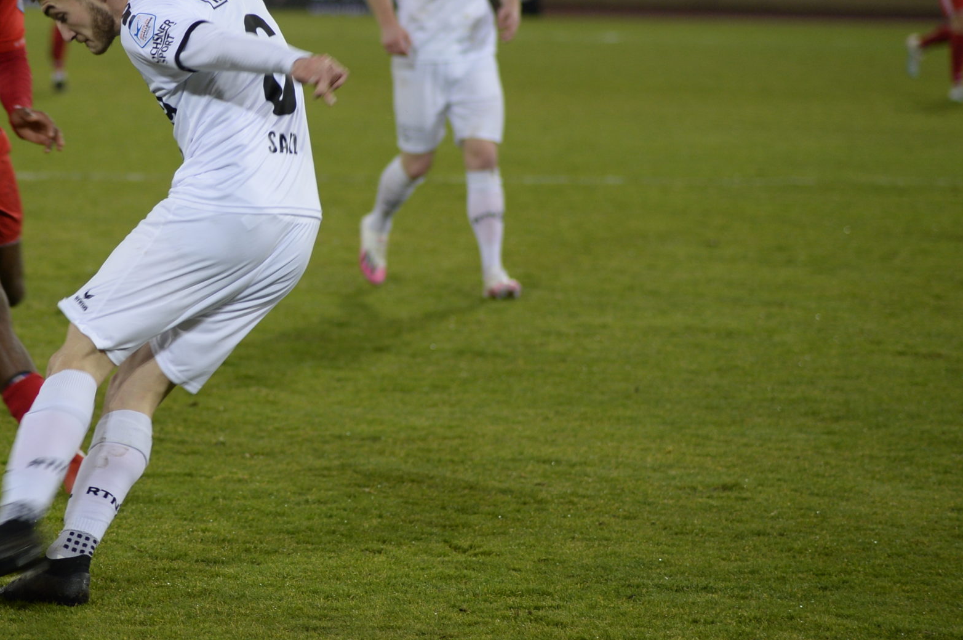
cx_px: 186
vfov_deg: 4.9
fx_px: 7429
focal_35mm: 278
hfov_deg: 7.4
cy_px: 190
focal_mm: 170
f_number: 4.5
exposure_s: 1/250
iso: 1000
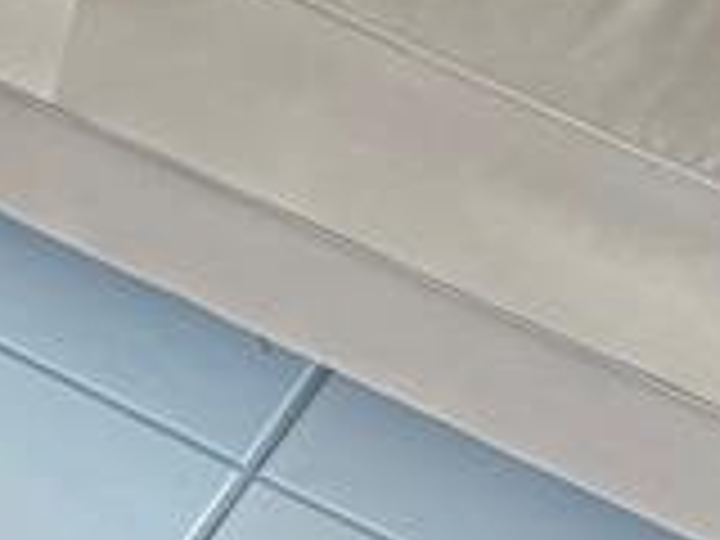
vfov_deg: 8.7
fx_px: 3453
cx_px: -1377
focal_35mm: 166
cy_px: -351
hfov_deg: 9.5
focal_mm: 5.7
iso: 125
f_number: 1.5
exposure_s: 1/120
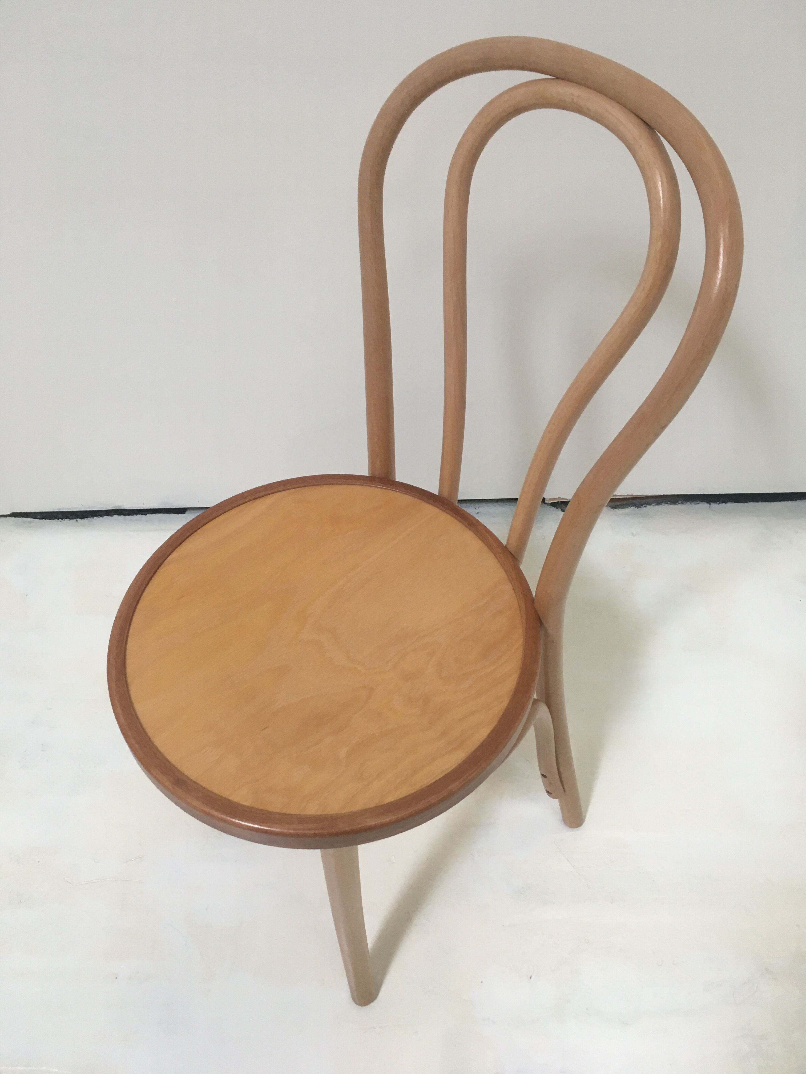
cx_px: 403
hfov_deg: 48.2
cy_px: 537
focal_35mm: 29
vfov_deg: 61.7
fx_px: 900
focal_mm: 4.15
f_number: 2.2
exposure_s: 1/33
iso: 50
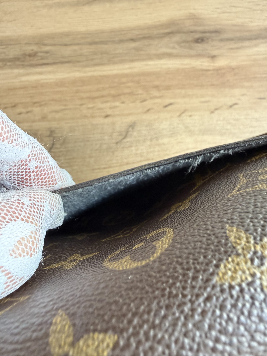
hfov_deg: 56.8
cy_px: 178
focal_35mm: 24
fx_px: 247
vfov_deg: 71.6
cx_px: 134
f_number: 2.2
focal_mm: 2.22
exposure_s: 1/60
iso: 400
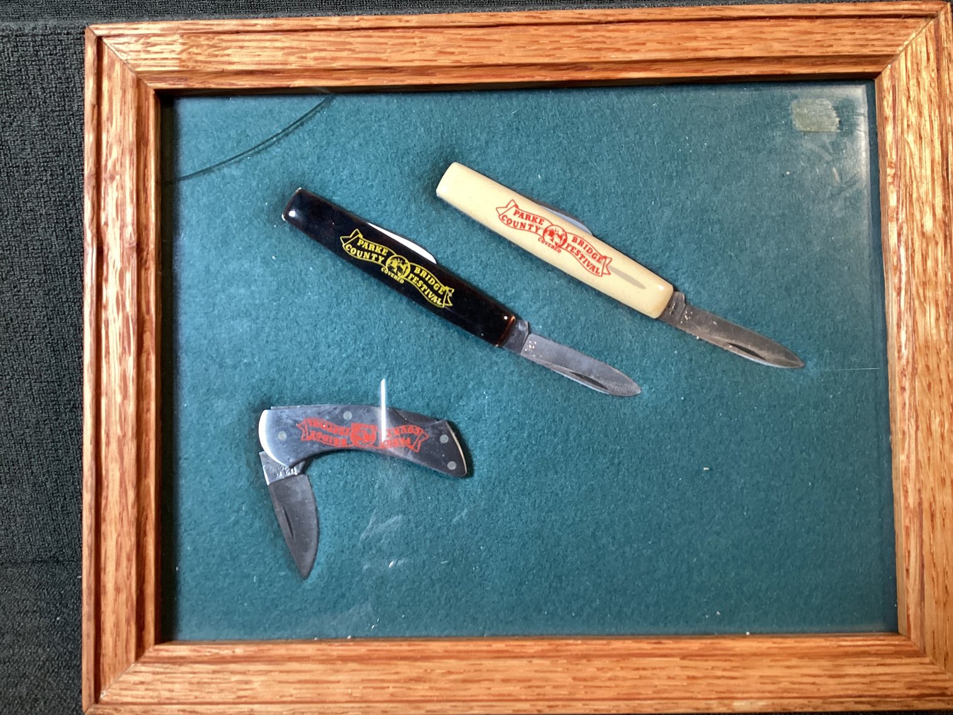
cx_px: 476
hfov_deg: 58.3
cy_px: 358
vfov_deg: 45.4
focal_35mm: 31
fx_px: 854
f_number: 2.4
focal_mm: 3.3
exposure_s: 1/50
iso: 160
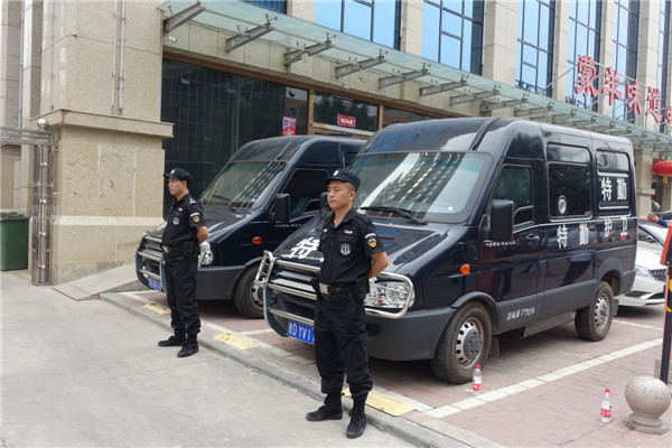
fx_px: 579
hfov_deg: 60.3
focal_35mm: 31
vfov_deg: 42.3
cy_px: 224
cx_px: 336
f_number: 7.1
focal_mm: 11.22
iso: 125
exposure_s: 1/100
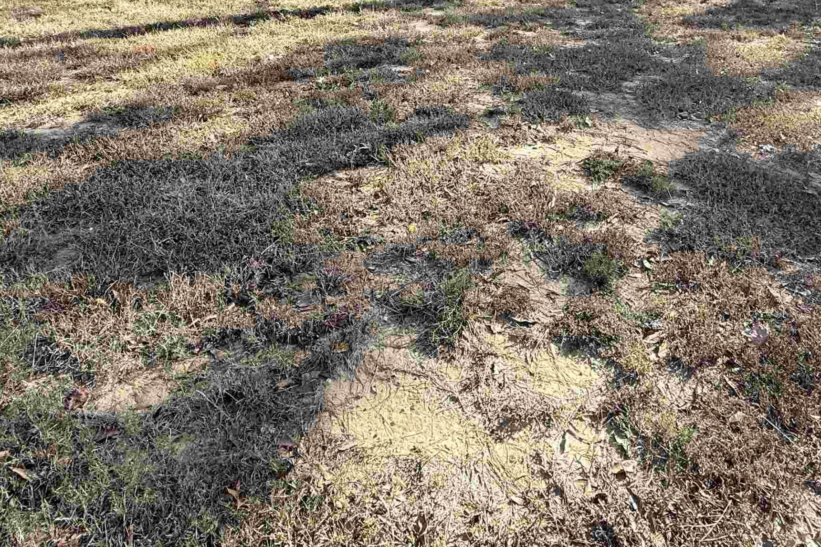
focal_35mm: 26
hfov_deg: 69.4
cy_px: 30
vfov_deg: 44.0
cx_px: 408
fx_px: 593
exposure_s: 1/224
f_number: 2.2
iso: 50
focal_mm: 2.22
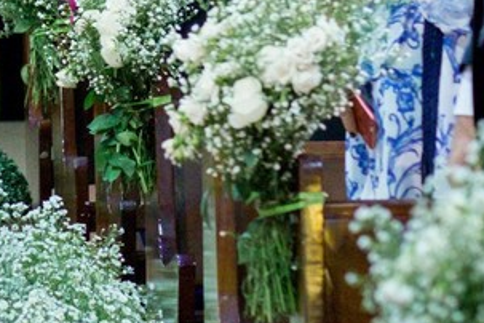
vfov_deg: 4.1
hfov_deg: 6.1
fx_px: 4477
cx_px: -342
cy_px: 38
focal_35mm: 333
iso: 5000
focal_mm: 56
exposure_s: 1/100
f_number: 2.8
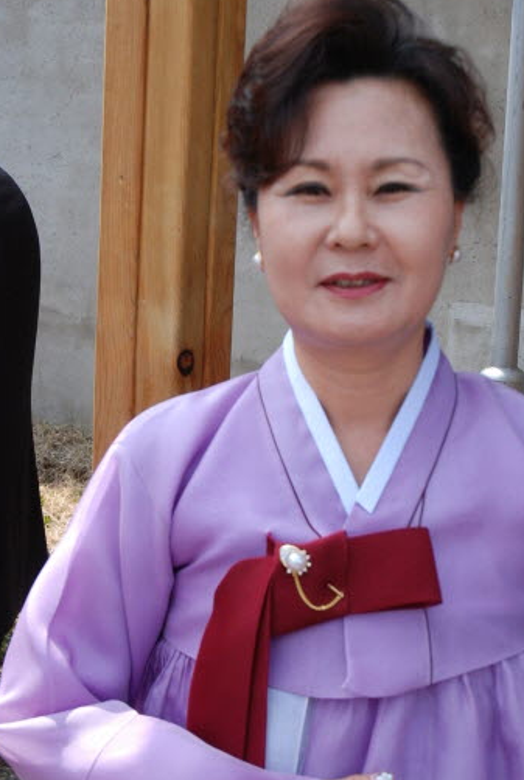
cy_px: 413
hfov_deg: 19.6
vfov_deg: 28.9
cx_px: 349
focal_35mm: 70
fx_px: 1515
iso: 200
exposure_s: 1/160
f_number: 8
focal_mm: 31
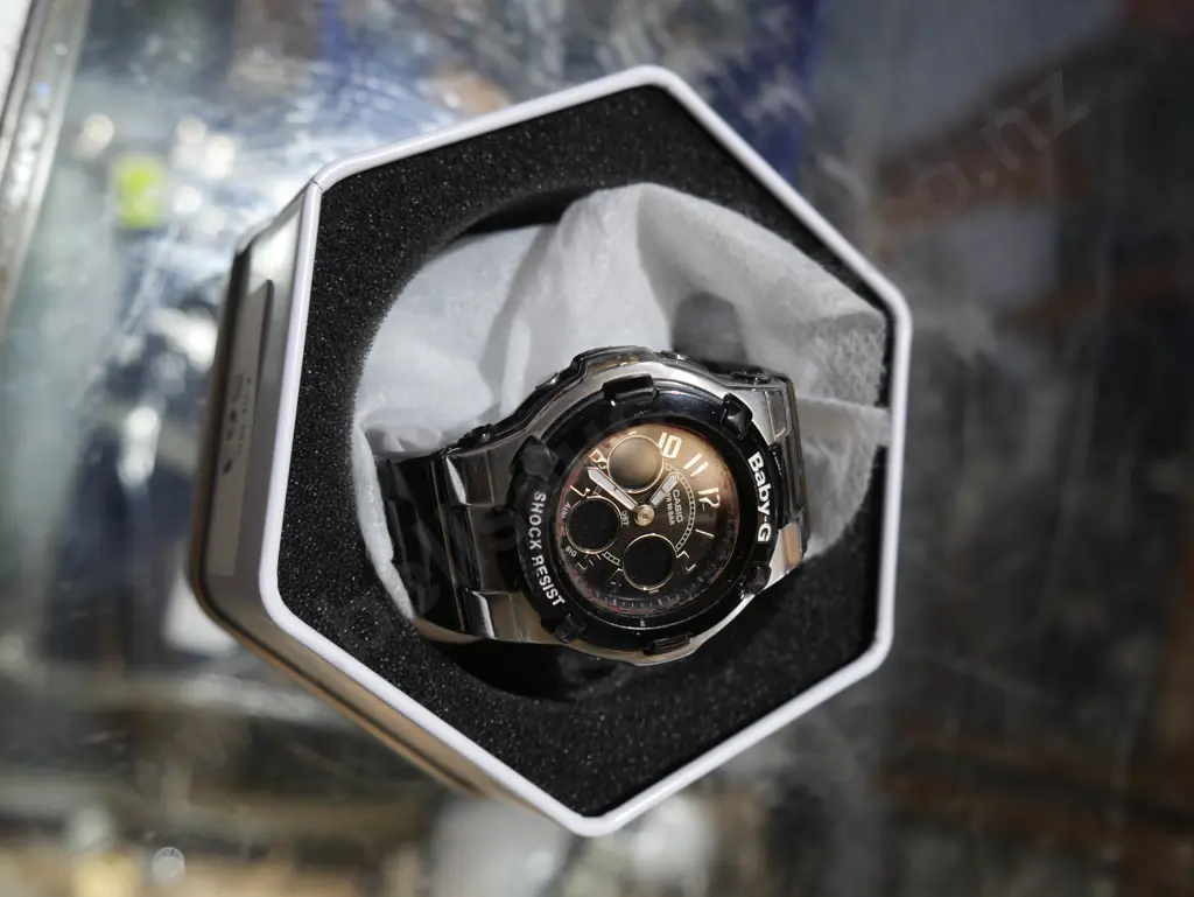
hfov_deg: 51.3
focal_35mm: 36
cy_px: 448
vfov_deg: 39.7
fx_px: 1242
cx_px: 597
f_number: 4
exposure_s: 1/60
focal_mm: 18
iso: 250
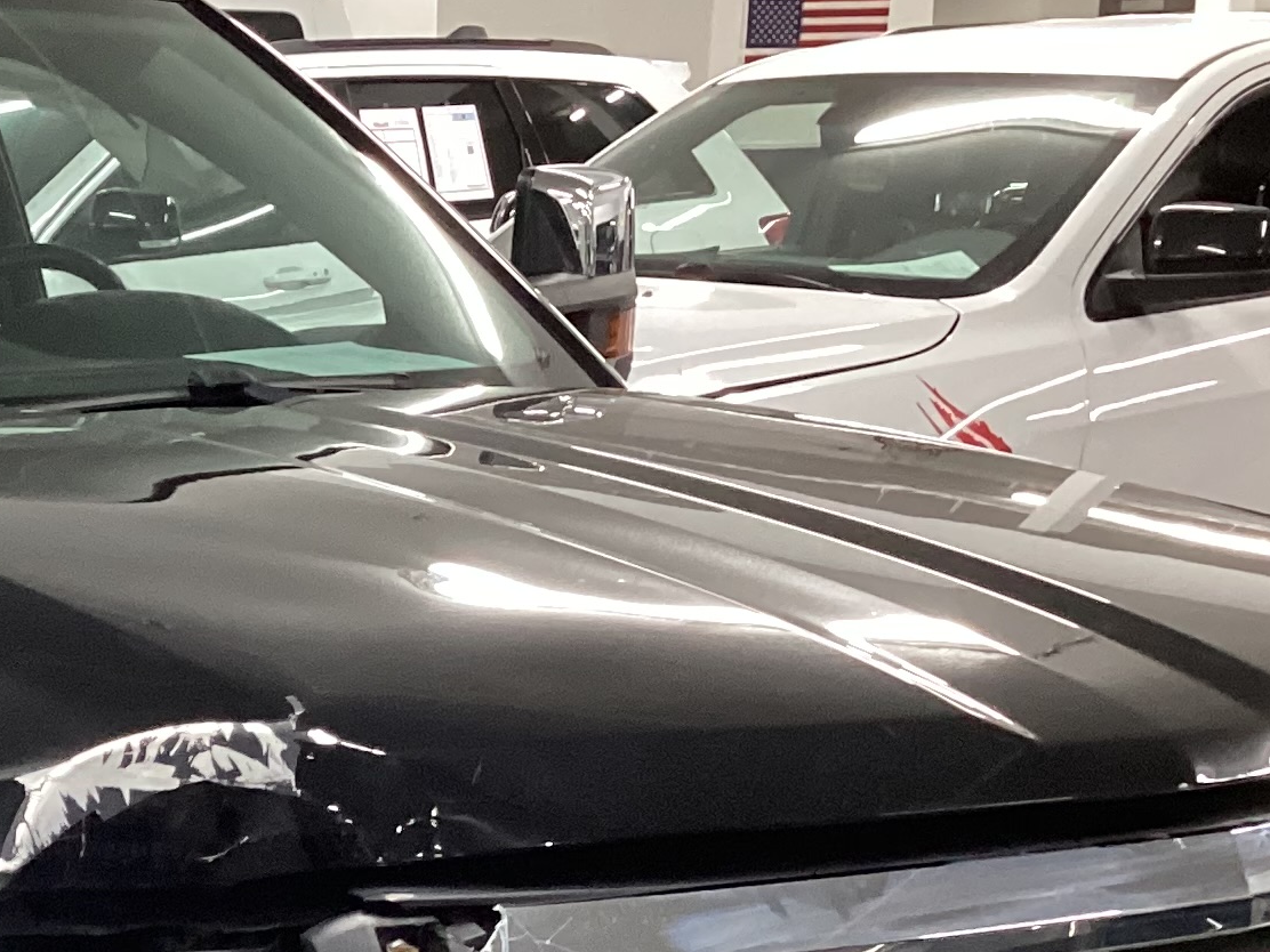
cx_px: -107
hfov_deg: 20.6
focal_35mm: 91
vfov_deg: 15.8
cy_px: 1007
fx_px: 3339
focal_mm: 3.3
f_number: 2.4
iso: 250
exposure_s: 1/40
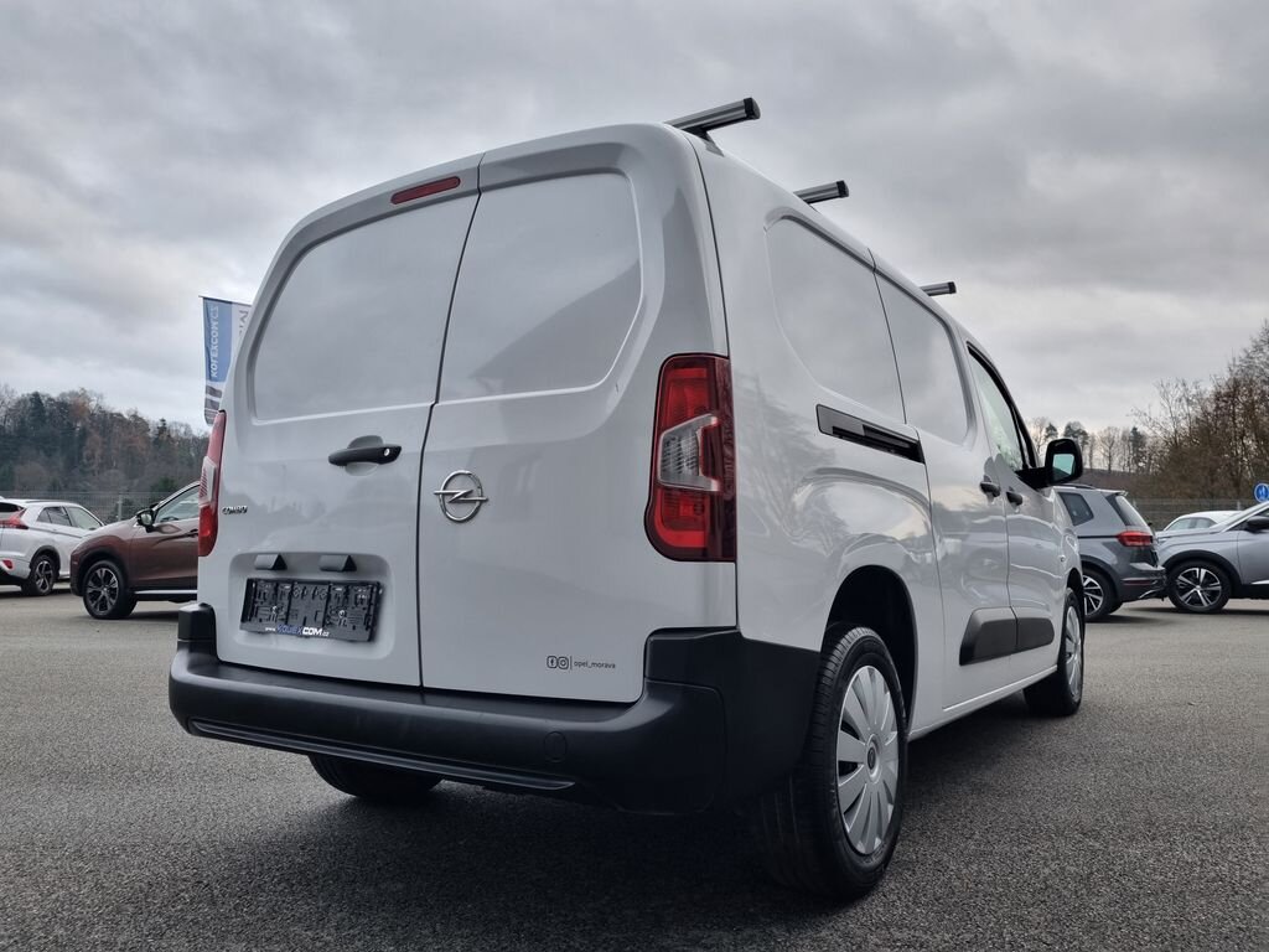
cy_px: 476
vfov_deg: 53.1
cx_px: 634
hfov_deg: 67.3
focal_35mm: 26
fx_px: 953
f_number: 1.8
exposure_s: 1/100
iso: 80
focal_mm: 5.4
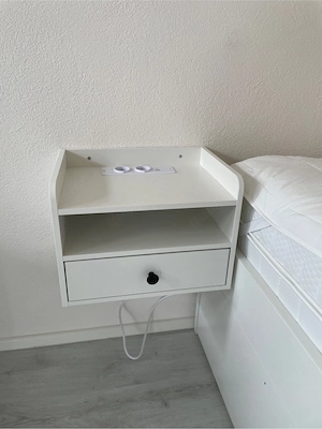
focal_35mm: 26
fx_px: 322
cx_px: 161
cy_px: 214
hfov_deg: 53.1
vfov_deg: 67.3
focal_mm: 4.2
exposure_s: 1/121
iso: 100
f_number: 1.6
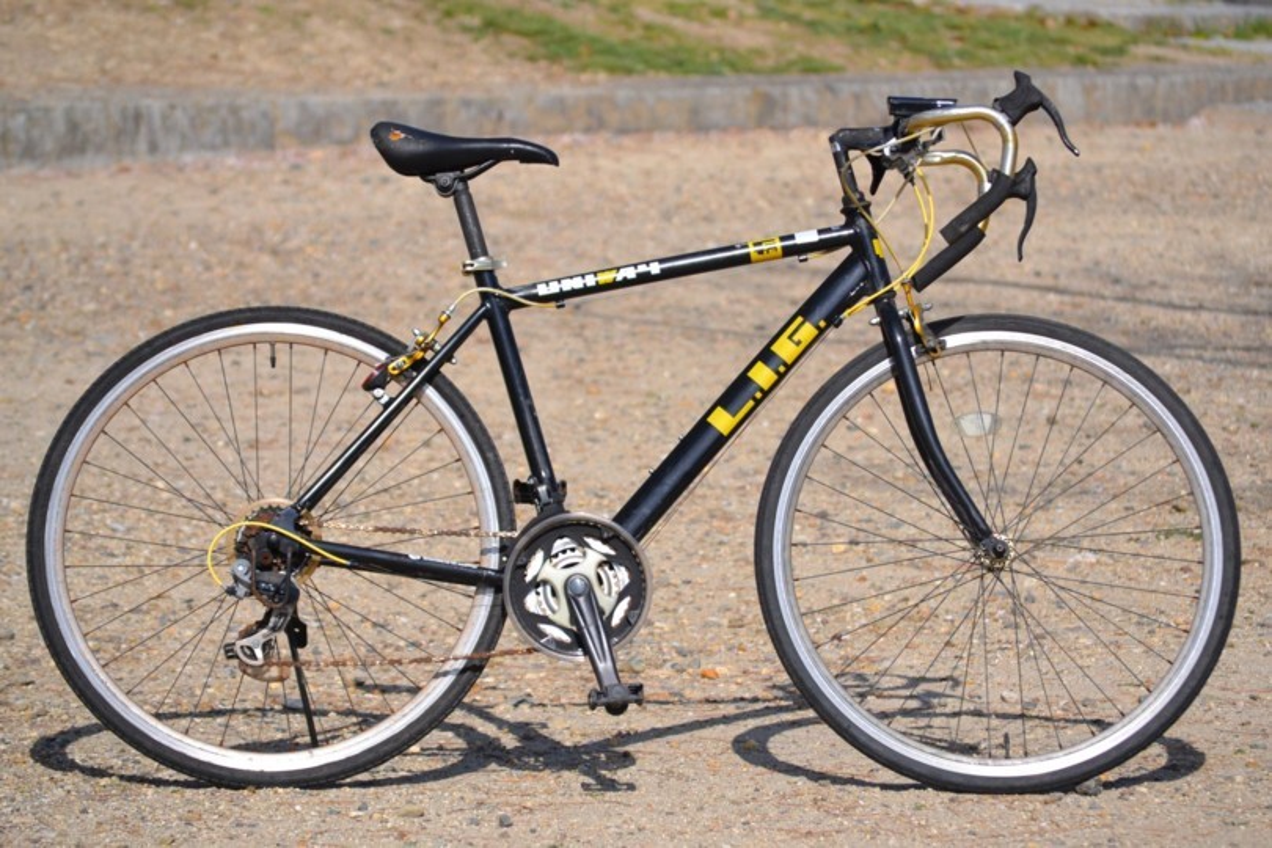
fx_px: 6465
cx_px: 636
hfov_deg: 11.2
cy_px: 424
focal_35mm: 183
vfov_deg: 7.5
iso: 100
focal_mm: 122
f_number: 6.3
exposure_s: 1/640
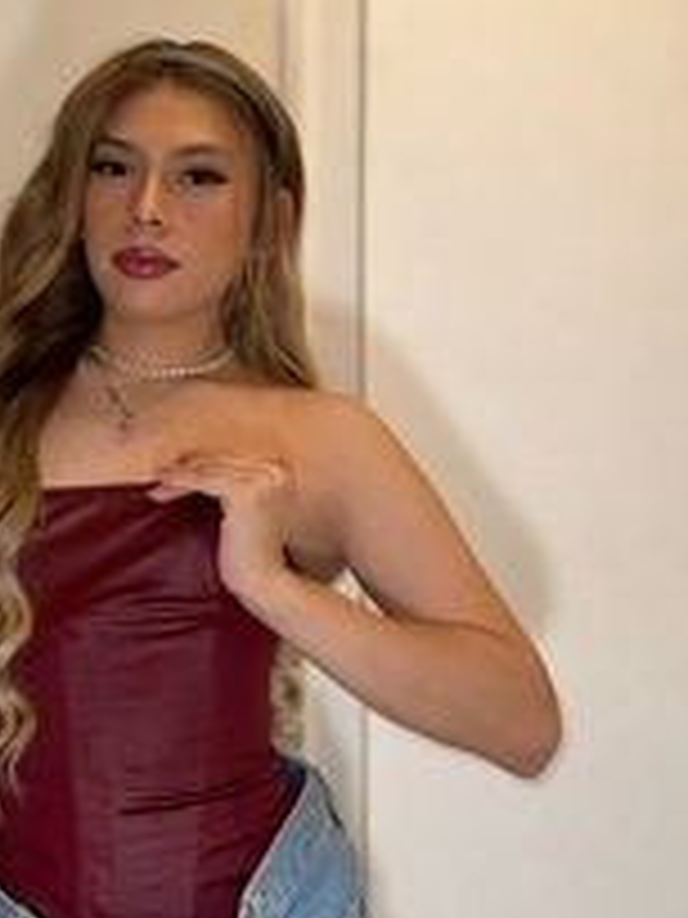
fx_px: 1405
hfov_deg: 27.3
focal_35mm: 53
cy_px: 351
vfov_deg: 36.0
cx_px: 202
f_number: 1.78
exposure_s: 1/39
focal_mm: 6.86
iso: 125
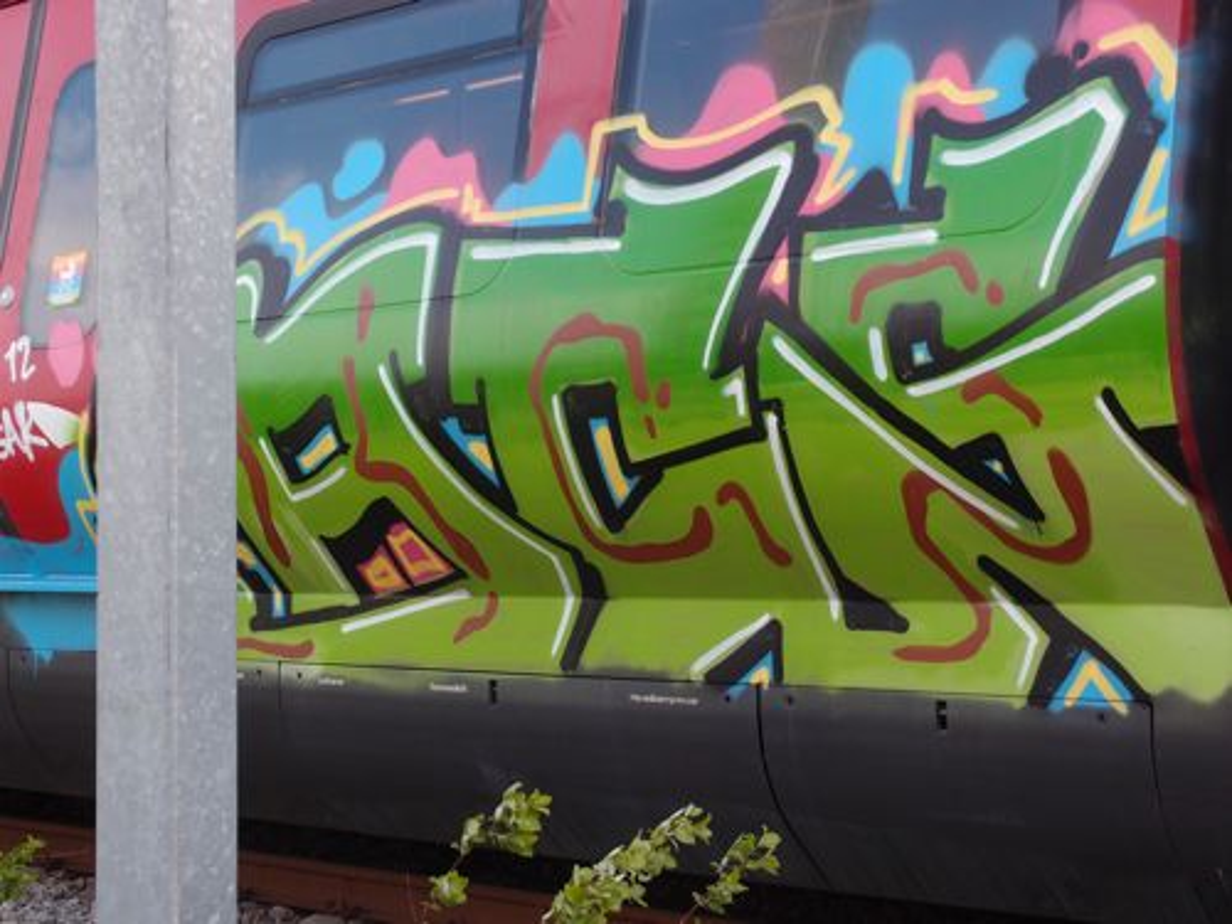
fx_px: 1957
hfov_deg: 34.9
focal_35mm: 55
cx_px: 616
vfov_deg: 26.6
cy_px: 462
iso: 100
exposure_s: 1/250
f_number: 2.8
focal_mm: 11.84
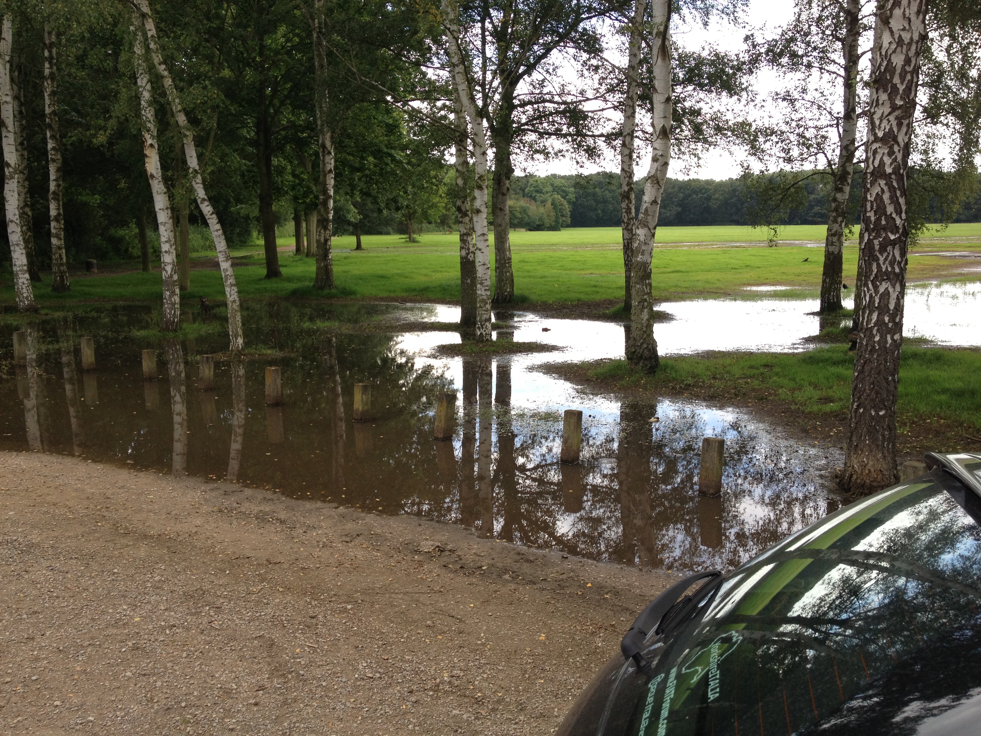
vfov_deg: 40.7
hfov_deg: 52.6
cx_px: 490
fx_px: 992
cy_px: 368
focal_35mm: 35
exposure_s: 1/298
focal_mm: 4.28
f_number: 2.4
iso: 64
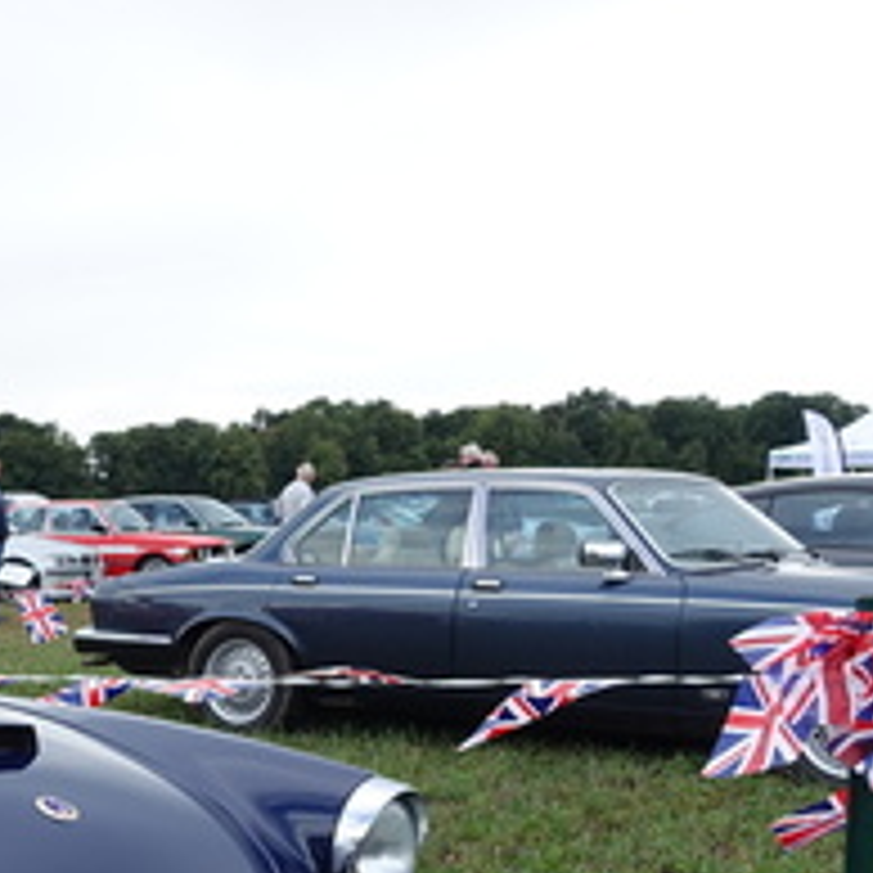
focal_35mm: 63
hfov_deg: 24.4
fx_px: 1798
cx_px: -216
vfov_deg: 26.3
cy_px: 806
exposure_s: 1/200
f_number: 5.6
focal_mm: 8.82
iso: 125
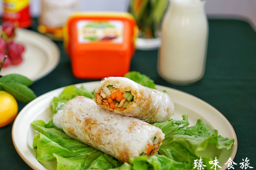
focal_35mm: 87
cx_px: 76
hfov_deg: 23.2
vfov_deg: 15.7
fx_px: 618
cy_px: 92
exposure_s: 1/500
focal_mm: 55
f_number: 2.2
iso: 320
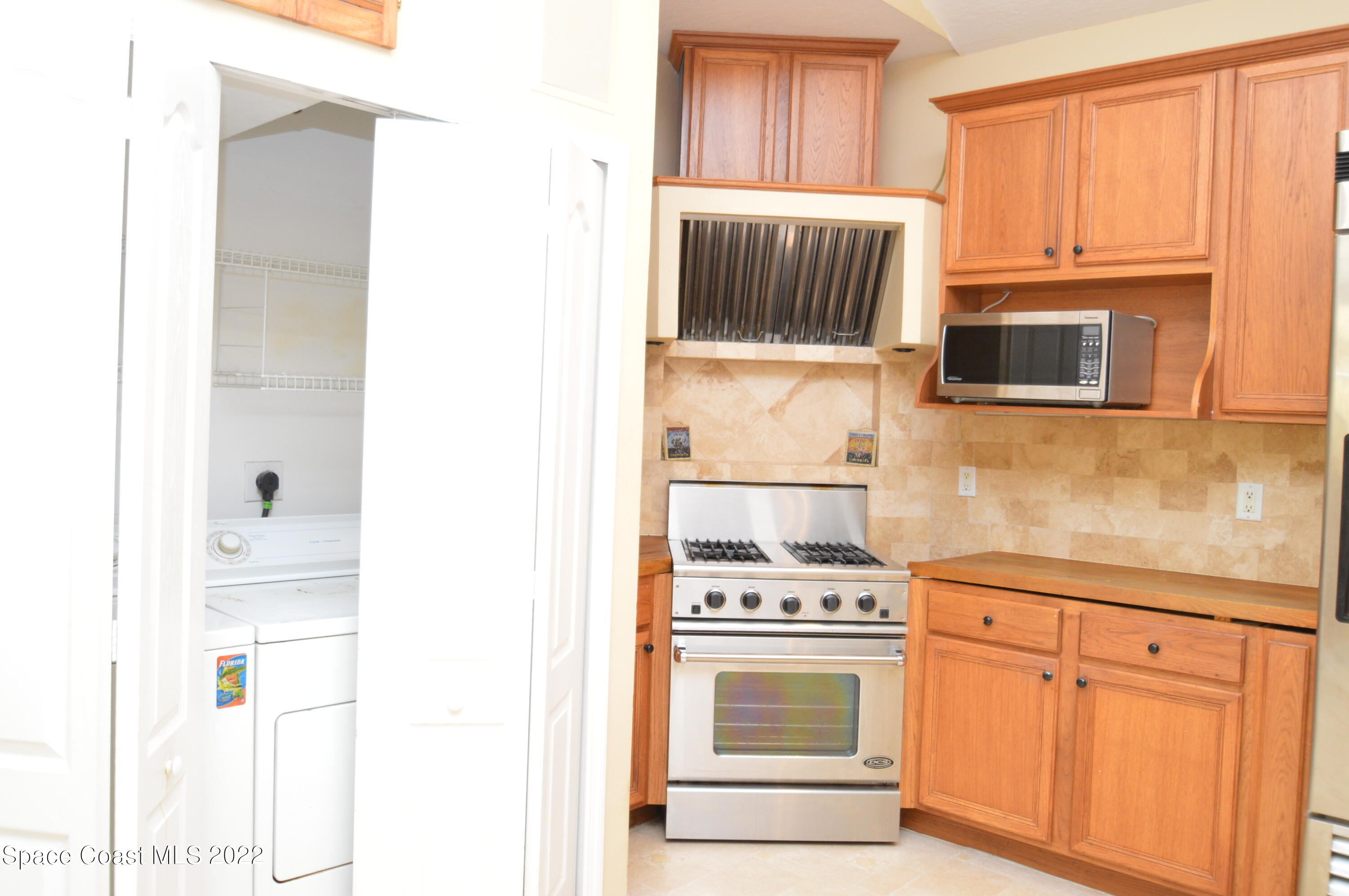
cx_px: 674
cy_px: 448
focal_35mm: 27
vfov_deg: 47.8
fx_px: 1011
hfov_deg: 67.4
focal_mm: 18
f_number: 4.2
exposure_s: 1/60
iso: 900
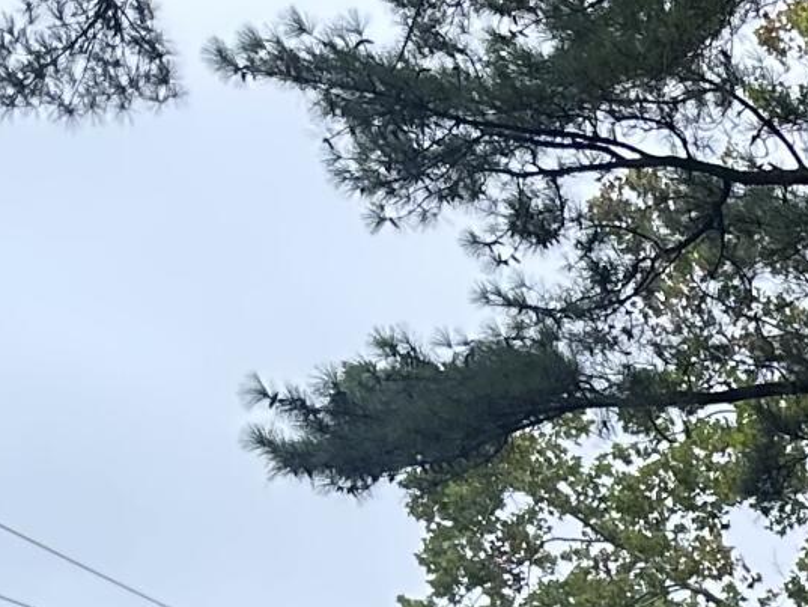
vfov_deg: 9.9
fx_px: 3129
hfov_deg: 11.7
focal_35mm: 134
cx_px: 2025
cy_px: 1399
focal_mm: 6.86
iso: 80
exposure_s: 1/341
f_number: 1.78
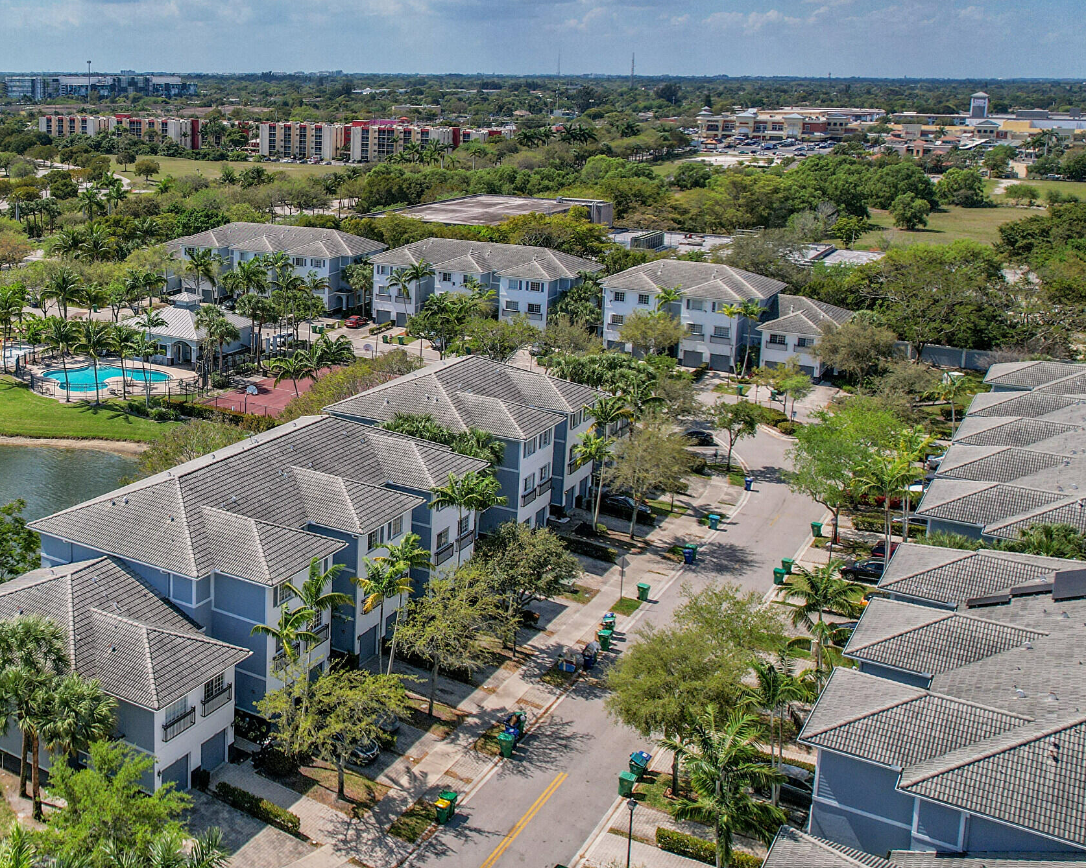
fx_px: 1189
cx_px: 178
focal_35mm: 37
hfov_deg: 45.9
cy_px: 286
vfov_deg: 39.6
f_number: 2.8
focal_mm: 8.38
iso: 130
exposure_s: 1/3200
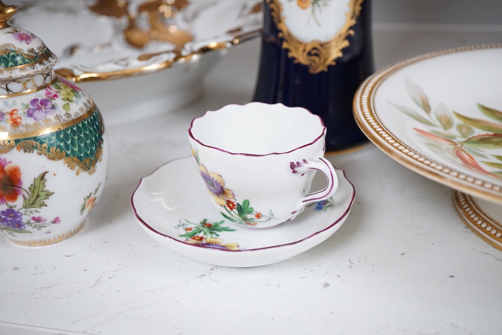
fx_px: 627
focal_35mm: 45
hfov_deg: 43.6
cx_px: 251
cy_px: 168
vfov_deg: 29.9
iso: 1250
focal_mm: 30
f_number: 6.3
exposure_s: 1/125
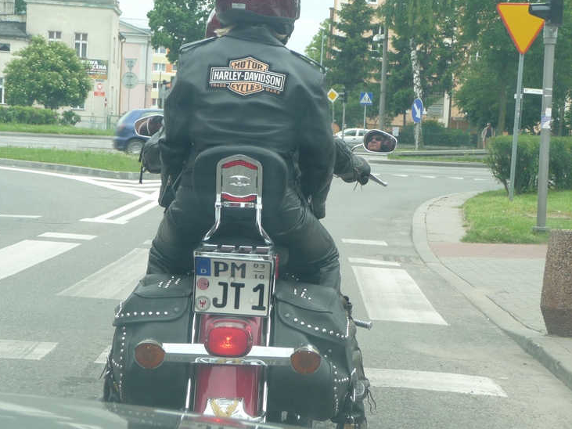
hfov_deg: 24.1
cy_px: 226
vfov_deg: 18.2
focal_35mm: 81
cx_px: 264
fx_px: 1338
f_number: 4.5
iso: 100
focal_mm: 11.3
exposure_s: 1/125
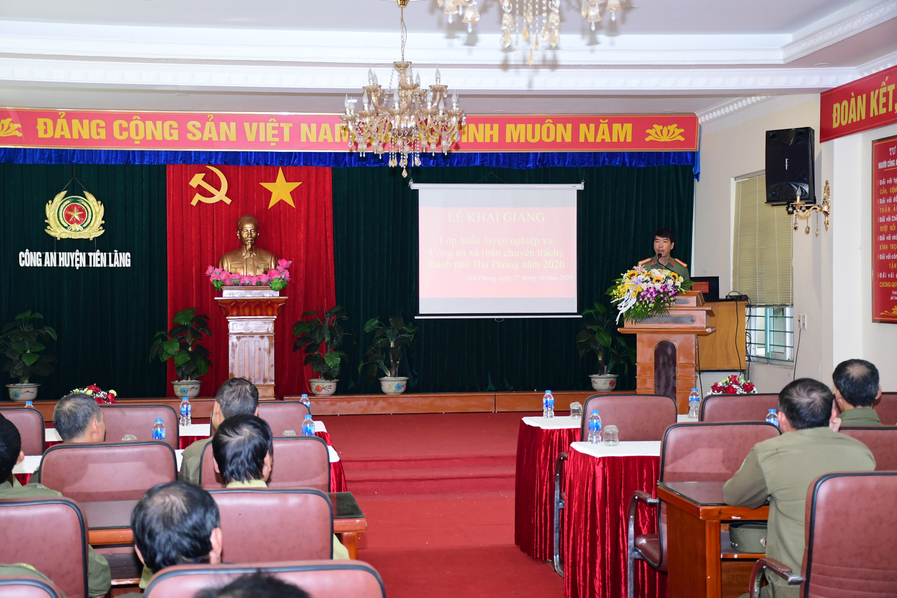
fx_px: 1420
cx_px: 448
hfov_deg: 35.1
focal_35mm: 57
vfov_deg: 23.8
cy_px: 299
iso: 2000
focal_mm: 38
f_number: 4.5
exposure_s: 1/200
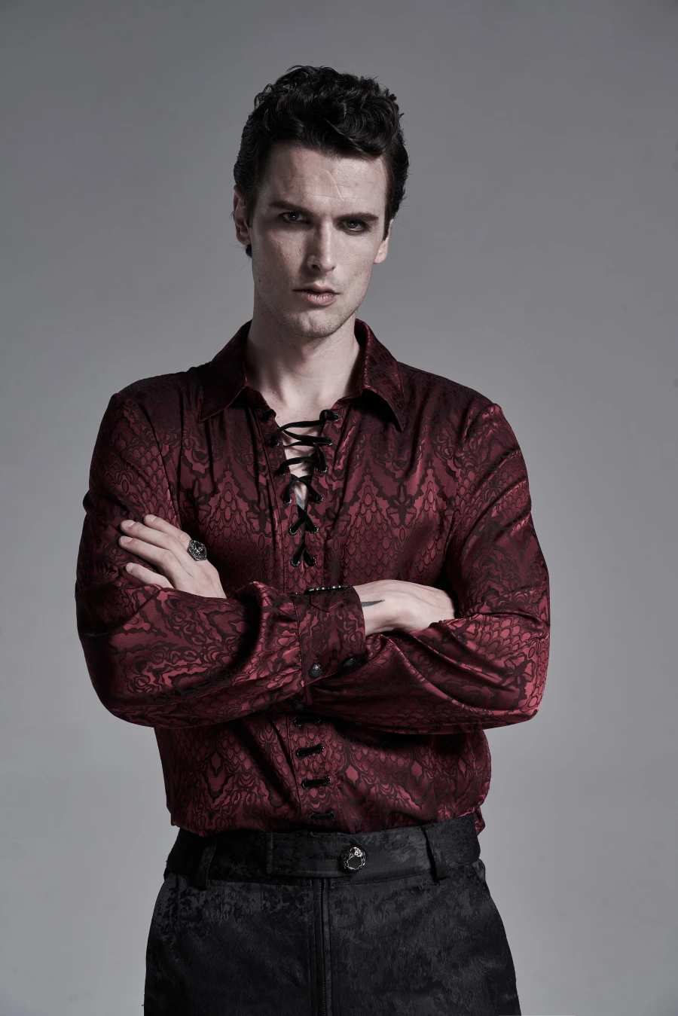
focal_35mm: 96
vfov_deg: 21.2
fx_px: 2710
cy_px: 508
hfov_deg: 14.3
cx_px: 339
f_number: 9
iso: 100
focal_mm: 96
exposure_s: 1/160
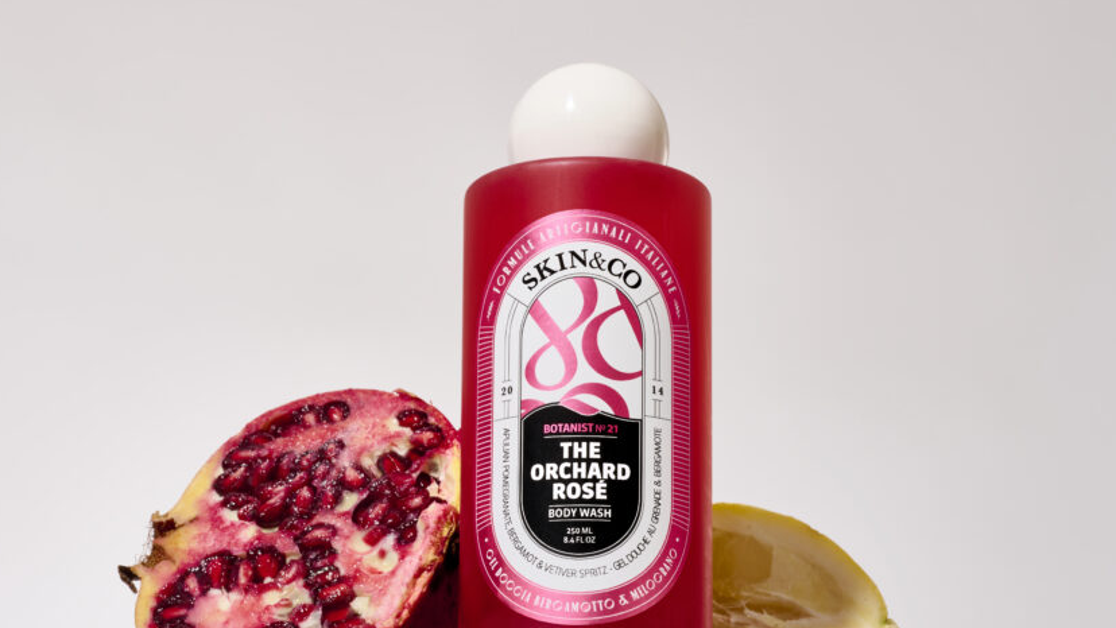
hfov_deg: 15.8
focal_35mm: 136
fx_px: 4025
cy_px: 410
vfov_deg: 8.9
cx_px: 443
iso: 64
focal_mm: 105
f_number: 22
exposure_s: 1/160
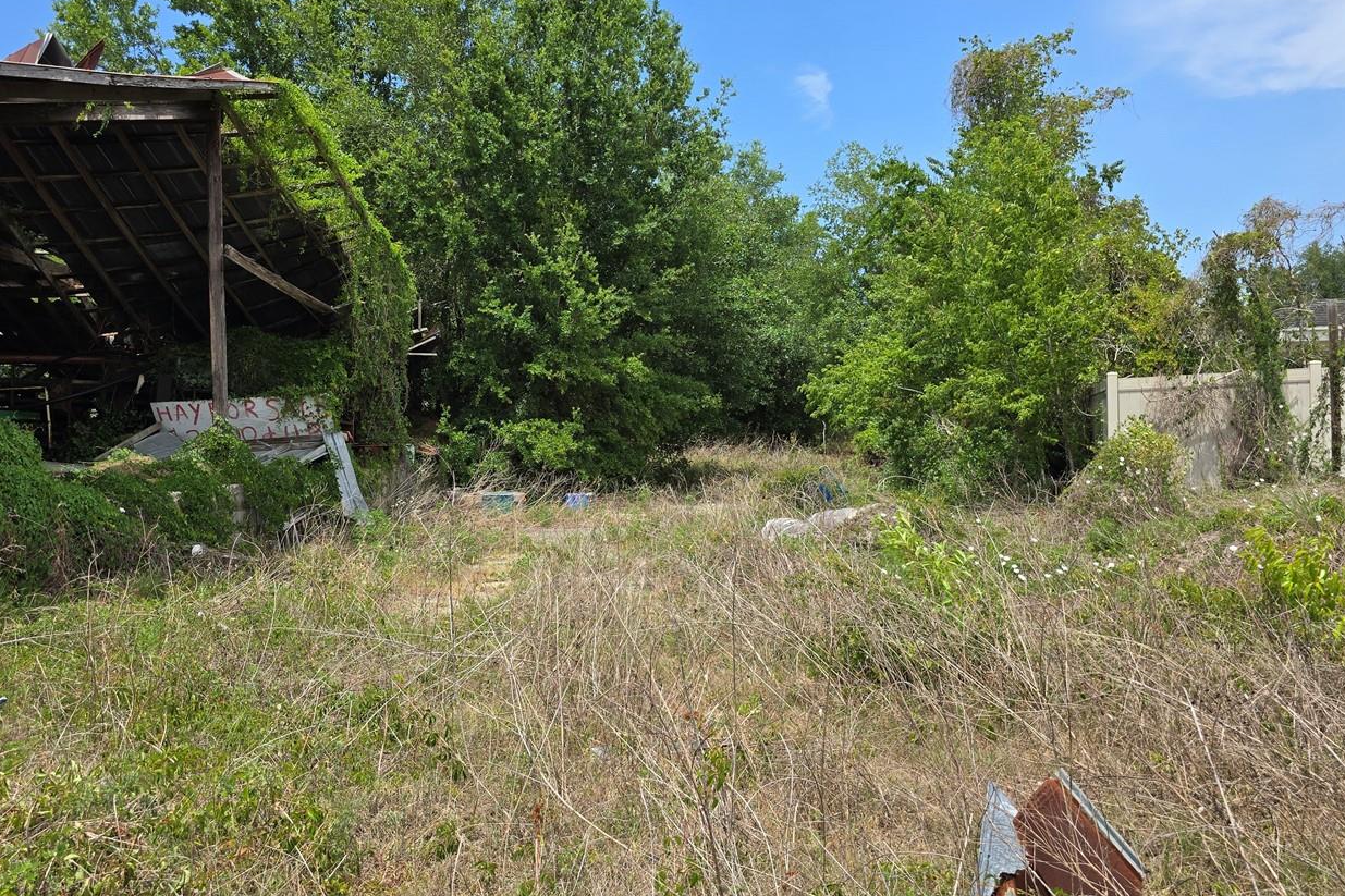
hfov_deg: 60.2
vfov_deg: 42.3
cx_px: 627
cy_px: 453
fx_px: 1158
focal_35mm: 31
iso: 12
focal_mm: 6.3
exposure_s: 1/662
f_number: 1.7
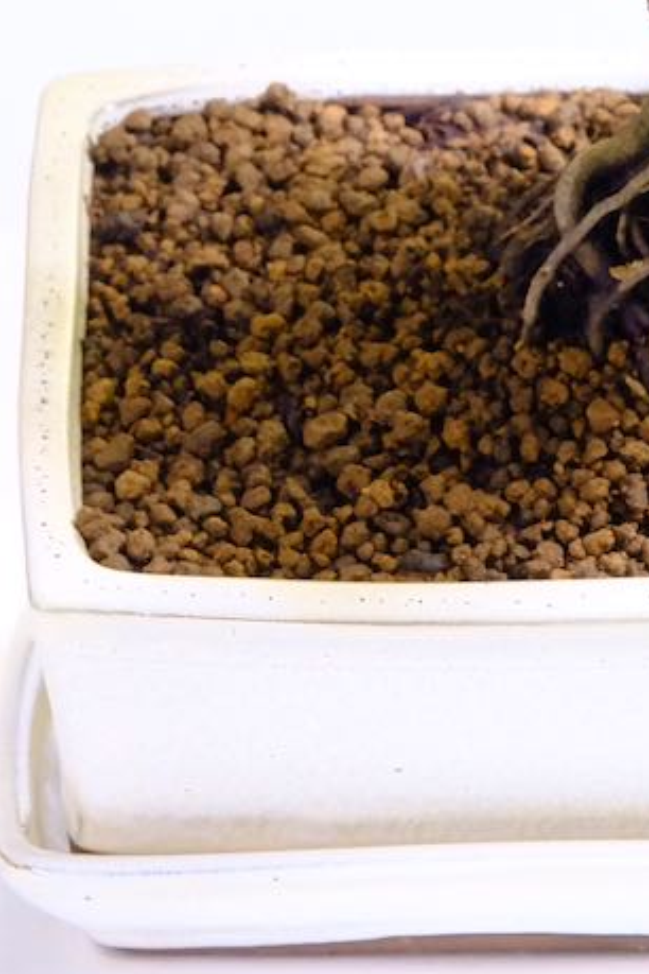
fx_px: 9058
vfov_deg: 6.1
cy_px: -361
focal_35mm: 335
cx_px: 666
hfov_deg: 4.1
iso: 2500
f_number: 8
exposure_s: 1/30
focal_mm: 80
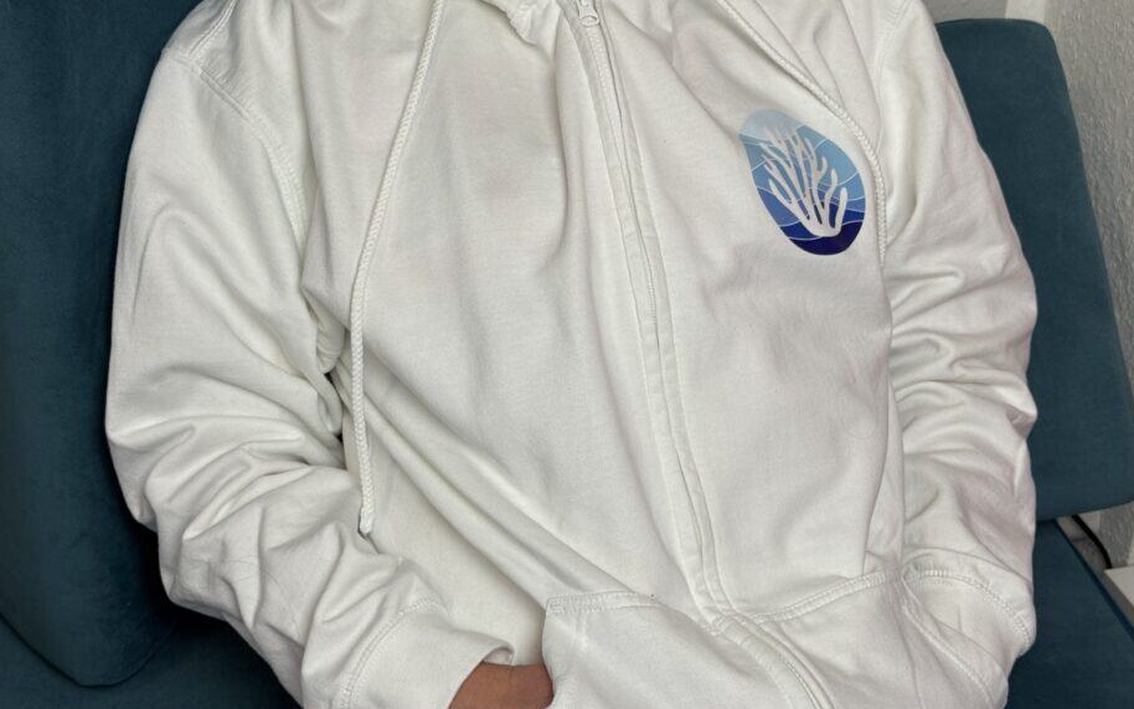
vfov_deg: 22.7
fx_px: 1761
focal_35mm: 57
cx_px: 577
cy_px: 385
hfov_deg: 35.7
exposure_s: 1/100
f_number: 1.78
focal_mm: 6.76
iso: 64
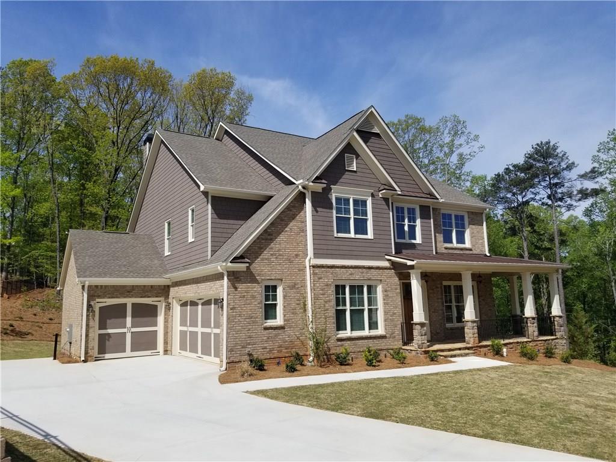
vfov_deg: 53.1
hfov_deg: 67.3
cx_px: 308
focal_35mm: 26
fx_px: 463
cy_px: 231
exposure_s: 1/3320
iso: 50
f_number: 1.7
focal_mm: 4.25
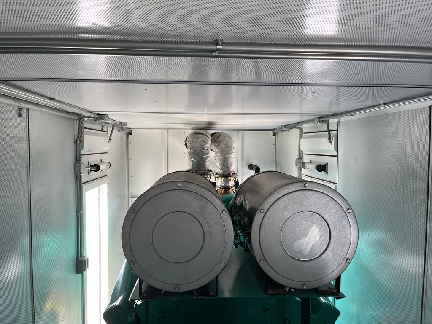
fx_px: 324
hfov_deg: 67.3
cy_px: 162
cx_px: 216
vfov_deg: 53.1
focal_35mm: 26
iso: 80
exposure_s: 1/121
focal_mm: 5.1
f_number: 1.6
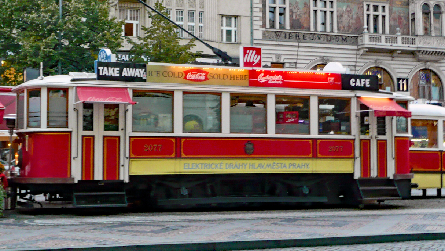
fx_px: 661
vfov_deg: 21.4
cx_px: 211
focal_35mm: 56
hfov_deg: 37.2
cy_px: 91
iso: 200
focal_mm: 7.8
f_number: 4.2
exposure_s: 1/15
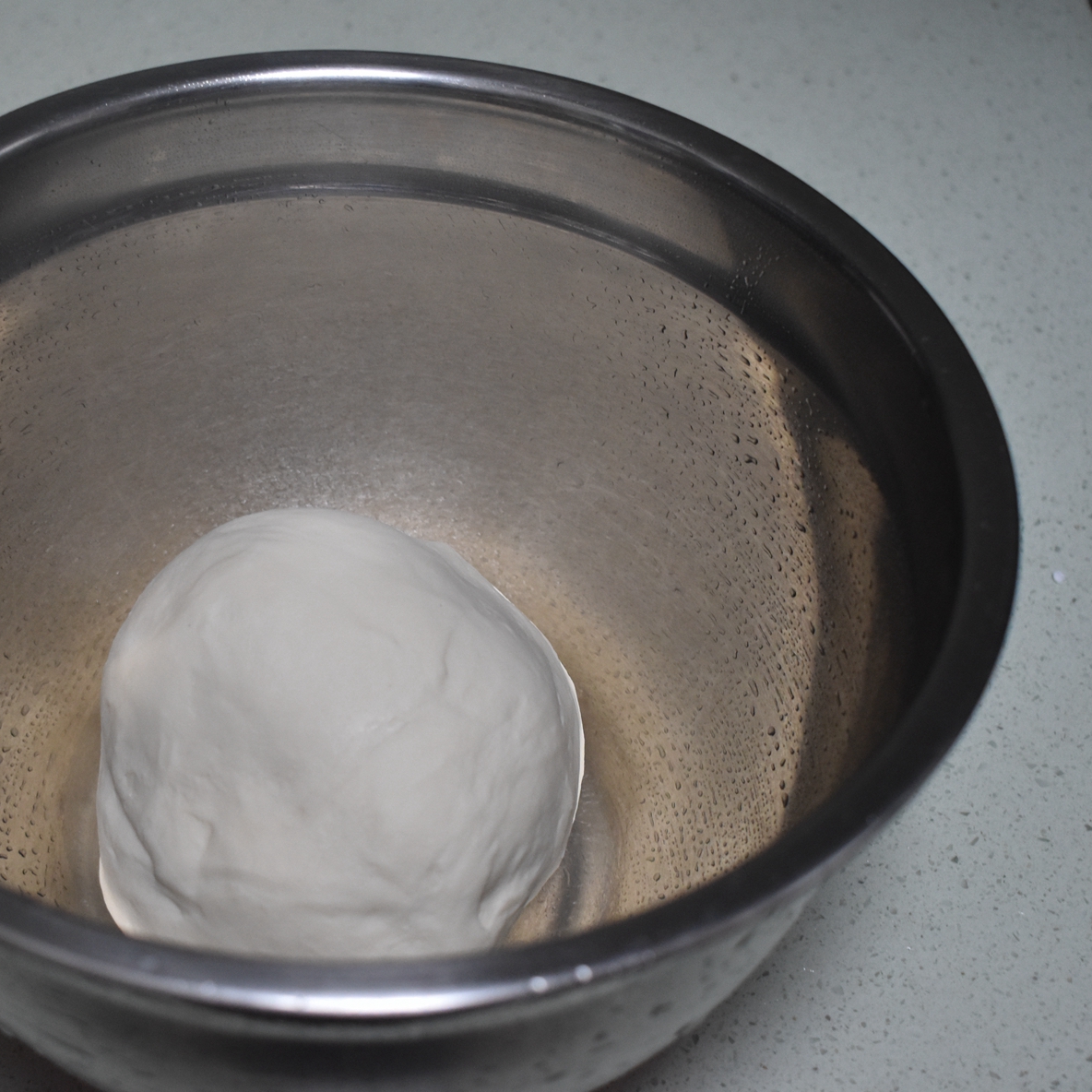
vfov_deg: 27.7
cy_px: 540
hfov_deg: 27.5
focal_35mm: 62
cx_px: 344
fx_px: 2213
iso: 1400
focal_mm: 32
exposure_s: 1/50
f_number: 5
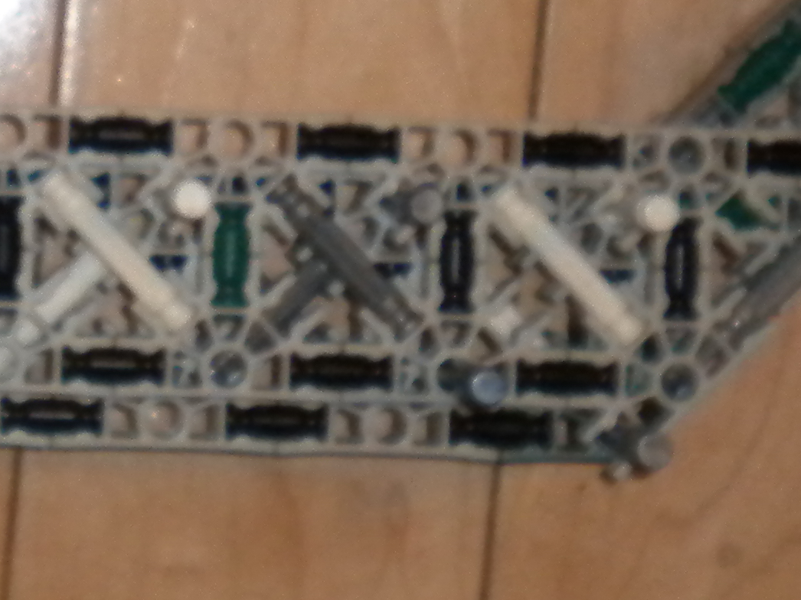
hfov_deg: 13.6
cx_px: -21
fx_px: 3308
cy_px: 17
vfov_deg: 10.3
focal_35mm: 143
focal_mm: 7.4
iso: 400
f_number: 3.5
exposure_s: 1/30
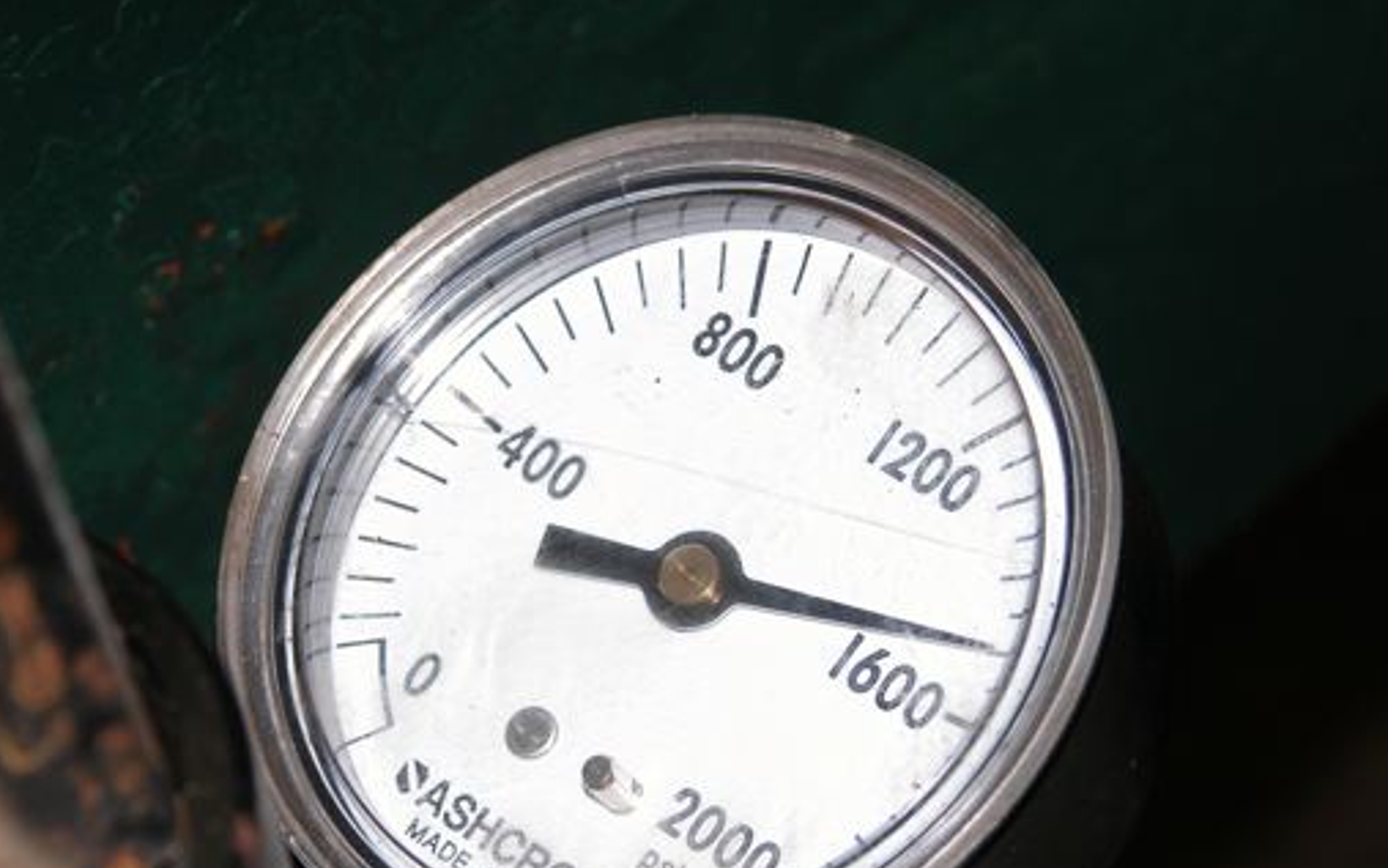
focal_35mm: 198
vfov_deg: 6.6
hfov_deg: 10.6
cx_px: 687
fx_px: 7491
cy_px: 602
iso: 100
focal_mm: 37.7
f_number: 3.9
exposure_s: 1/125
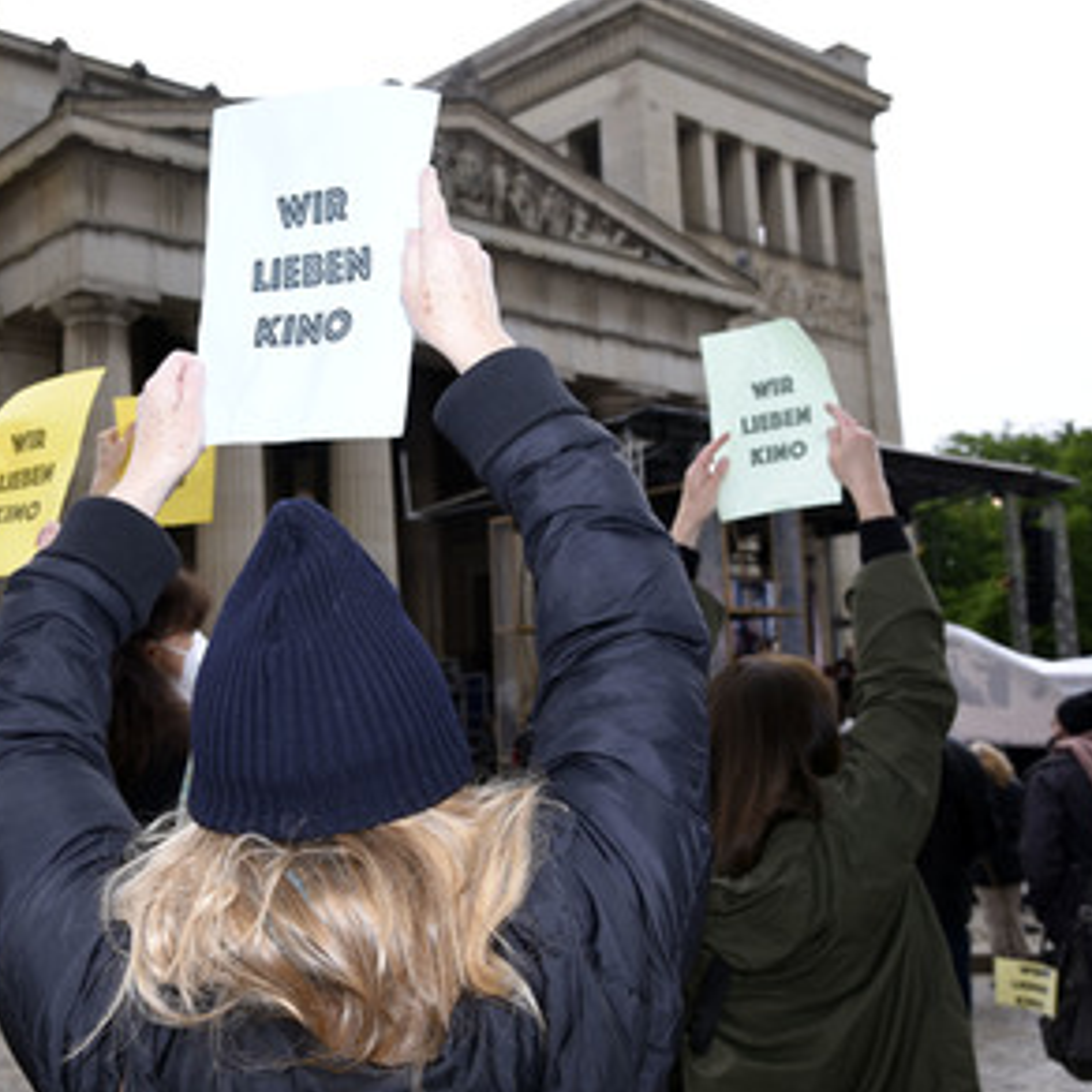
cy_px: 557
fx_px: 1499
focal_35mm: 42
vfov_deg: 40.0
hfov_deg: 39.2
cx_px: 309
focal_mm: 32
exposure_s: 1/160
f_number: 6.3
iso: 160
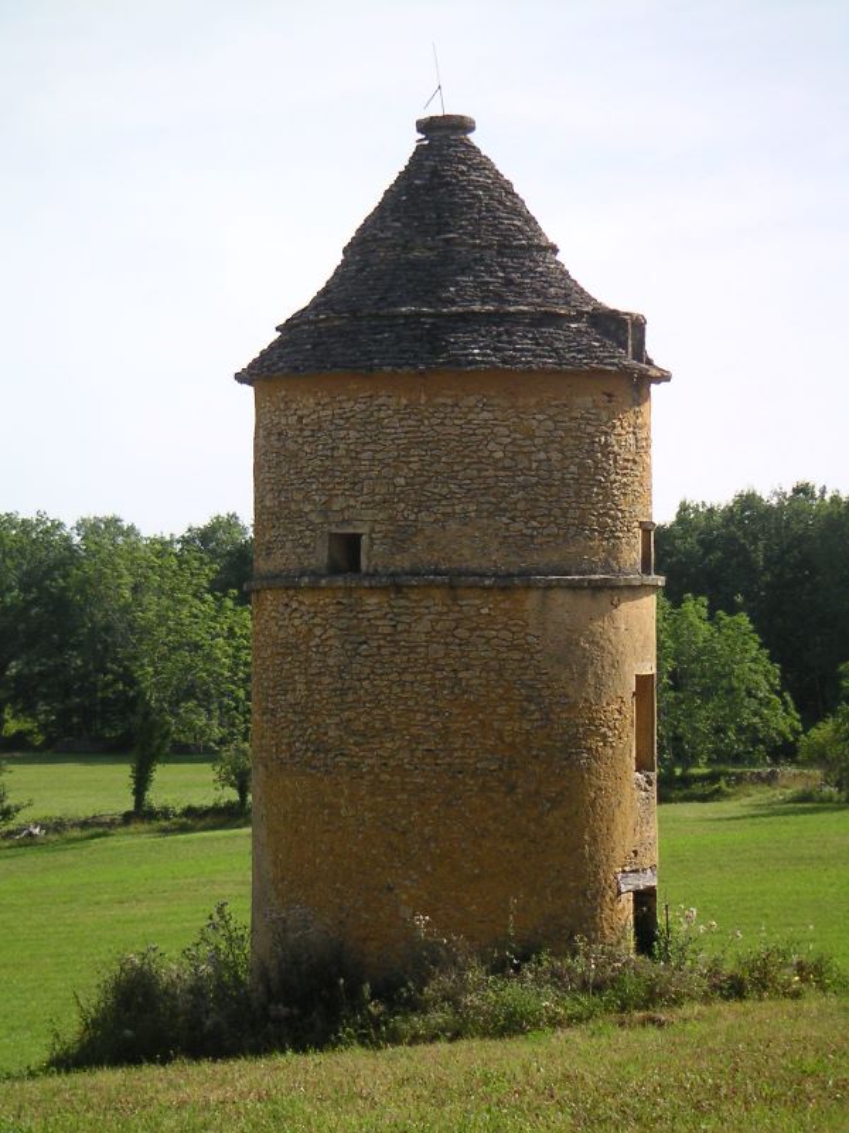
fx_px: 3630
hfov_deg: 13.3
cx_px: 424
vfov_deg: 17.7
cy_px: 566
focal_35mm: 111
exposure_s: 1/500
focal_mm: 14.4
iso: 64
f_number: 3.7
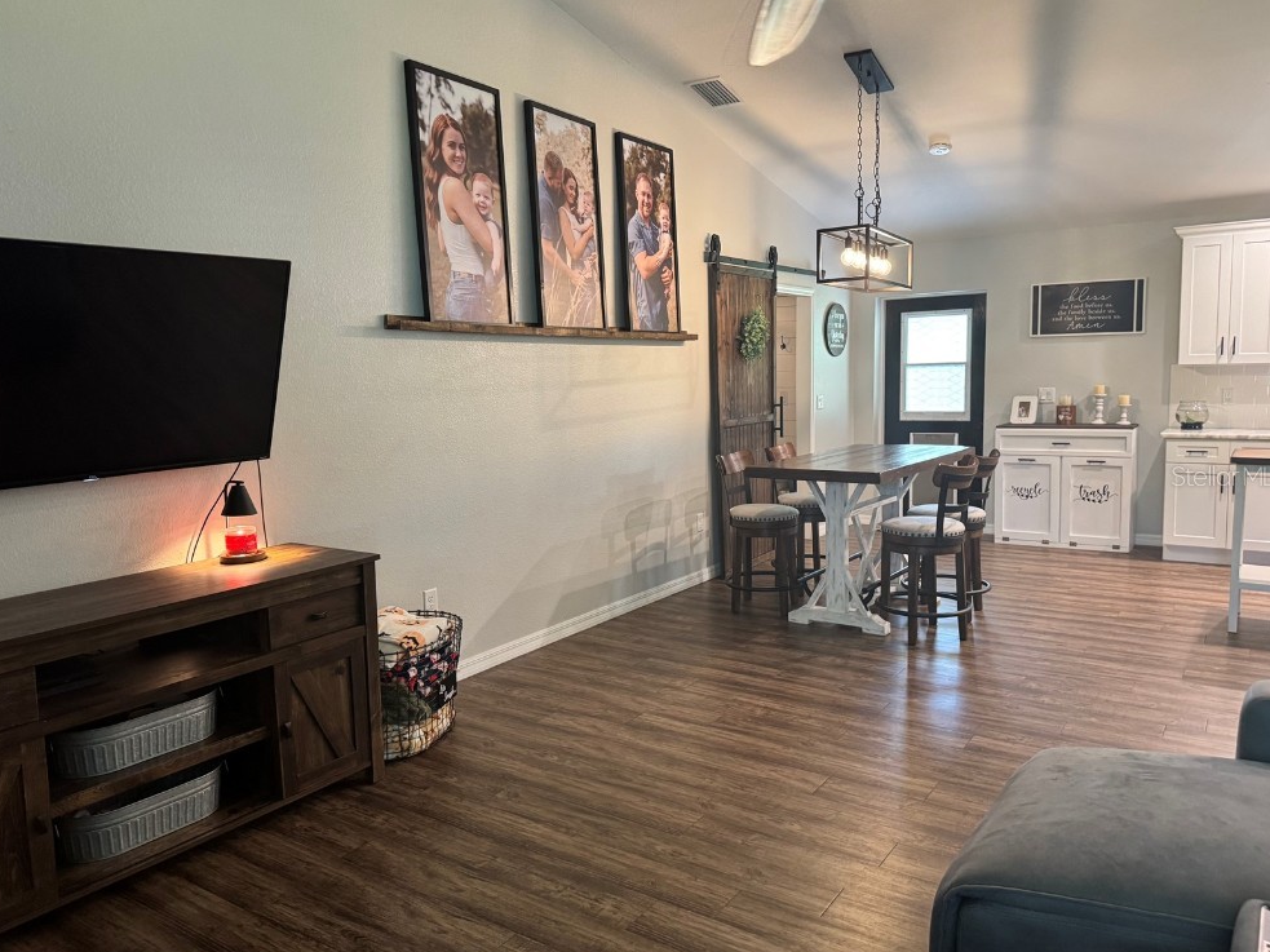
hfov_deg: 69.4
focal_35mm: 25
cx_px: 632
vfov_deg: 54.9
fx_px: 917
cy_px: 475
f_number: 1.78
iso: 400
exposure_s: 1/60
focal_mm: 6.76
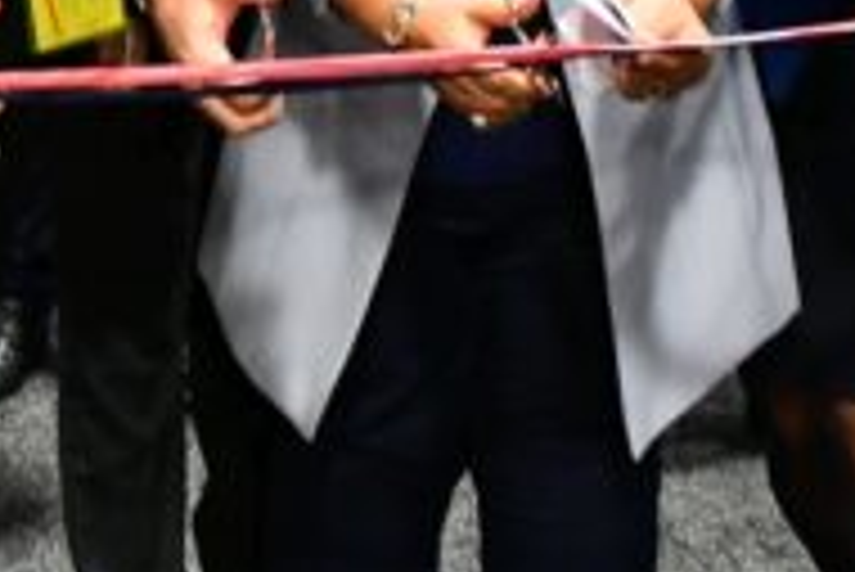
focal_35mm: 109
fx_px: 2591
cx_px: 346
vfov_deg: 12.0
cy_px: -306
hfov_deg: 18.7
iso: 4000
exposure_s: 1/80
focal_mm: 18
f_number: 5
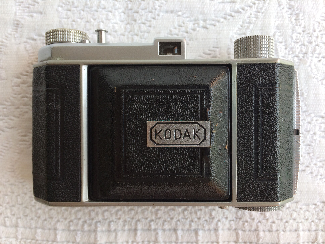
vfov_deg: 48.2
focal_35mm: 29
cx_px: 162
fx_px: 272
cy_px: 122
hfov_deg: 61.7
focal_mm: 4.15
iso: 32
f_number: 2.2
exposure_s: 1/178
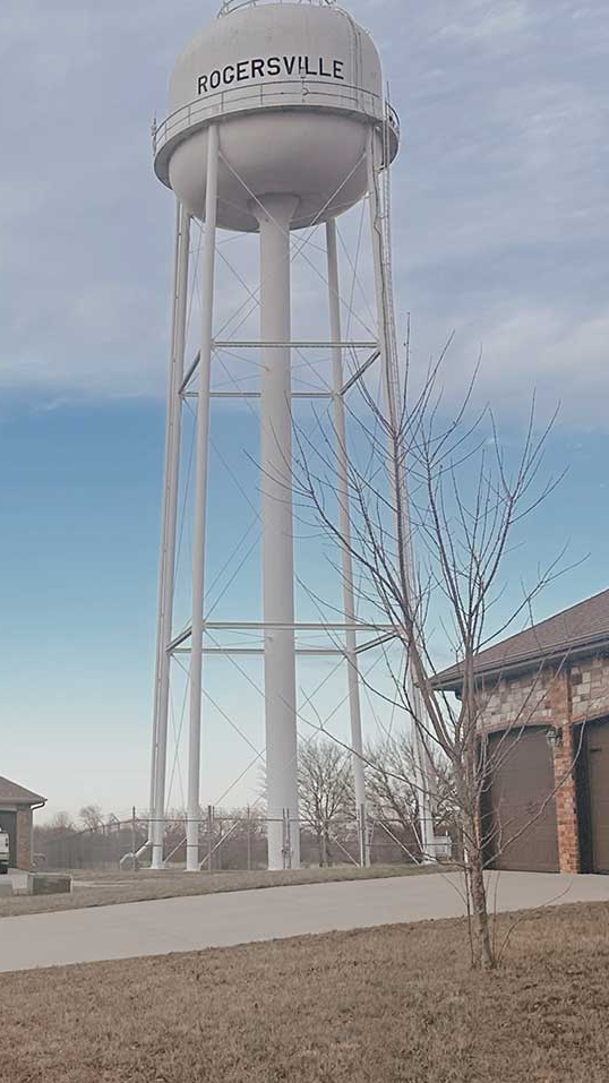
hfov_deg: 21.6
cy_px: 640
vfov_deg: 40.4
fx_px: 1465
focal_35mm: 51
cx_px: -138
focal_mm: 6.86
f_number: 1.78
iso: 80
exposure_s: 1/1289
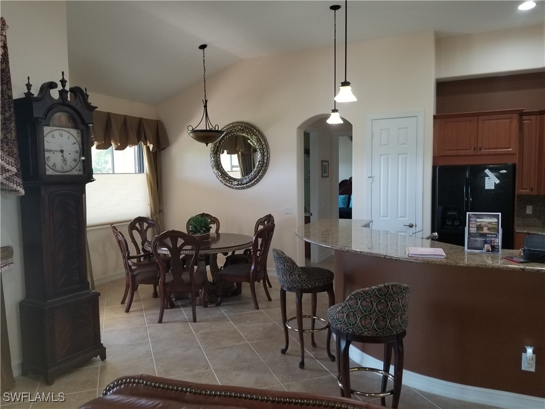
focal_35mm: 26
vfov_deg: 53.1
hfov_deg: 67.3
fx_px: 409
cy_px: 204
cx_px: 272
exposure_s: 1/30
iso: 80
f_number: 1.7
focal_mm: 4.3
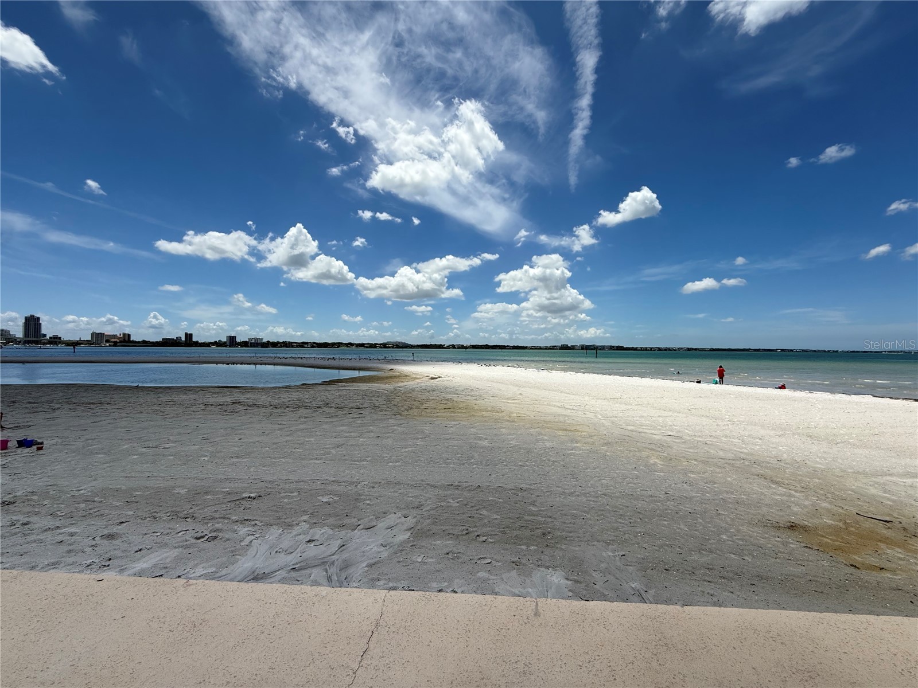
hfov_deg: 102.1
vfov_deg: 85.7
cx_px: 459
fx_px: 371
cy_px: 344
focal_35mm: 14
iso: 50
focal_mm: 2.22
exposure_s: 1/5155
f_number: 2.2
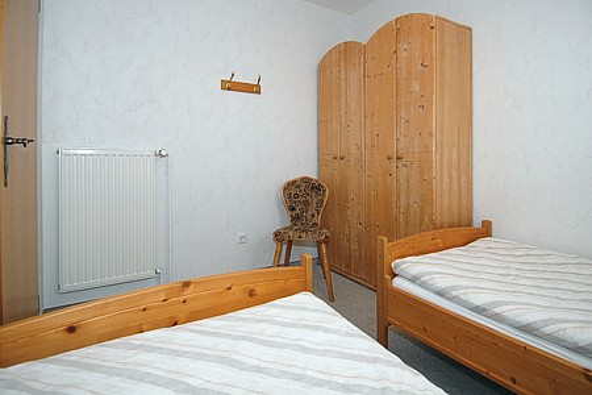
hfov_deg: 90.0
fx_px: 296
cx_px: 296
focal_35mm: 18
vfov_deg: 67.4
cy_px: 198
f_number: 4
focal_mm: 12
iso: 400
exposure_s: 1/80
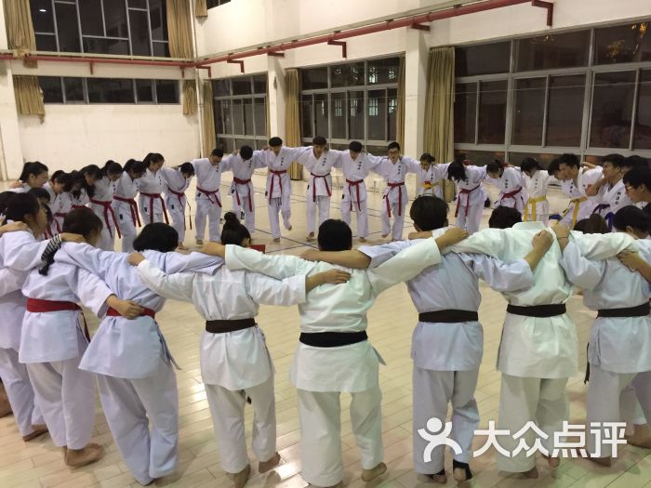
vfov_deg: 48.2
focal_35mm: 29
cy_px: 244
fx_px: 545
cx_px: 326
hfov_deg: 61.7
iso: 100
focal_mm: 4.15
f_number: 2.2
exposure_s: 1/10
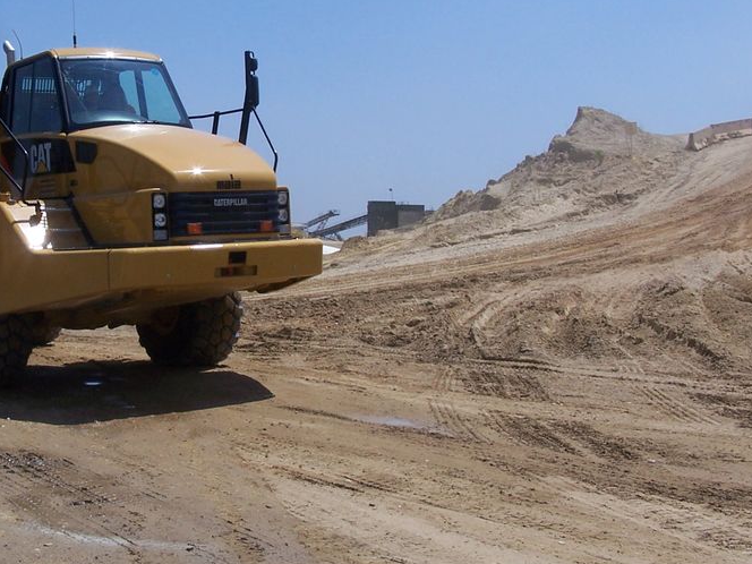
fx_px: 1173
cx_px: 196
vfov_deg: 27.0
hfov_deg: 34.8
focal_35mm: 54
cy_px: 229
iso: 80
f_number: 5.6
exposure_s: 1/500
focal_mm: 6
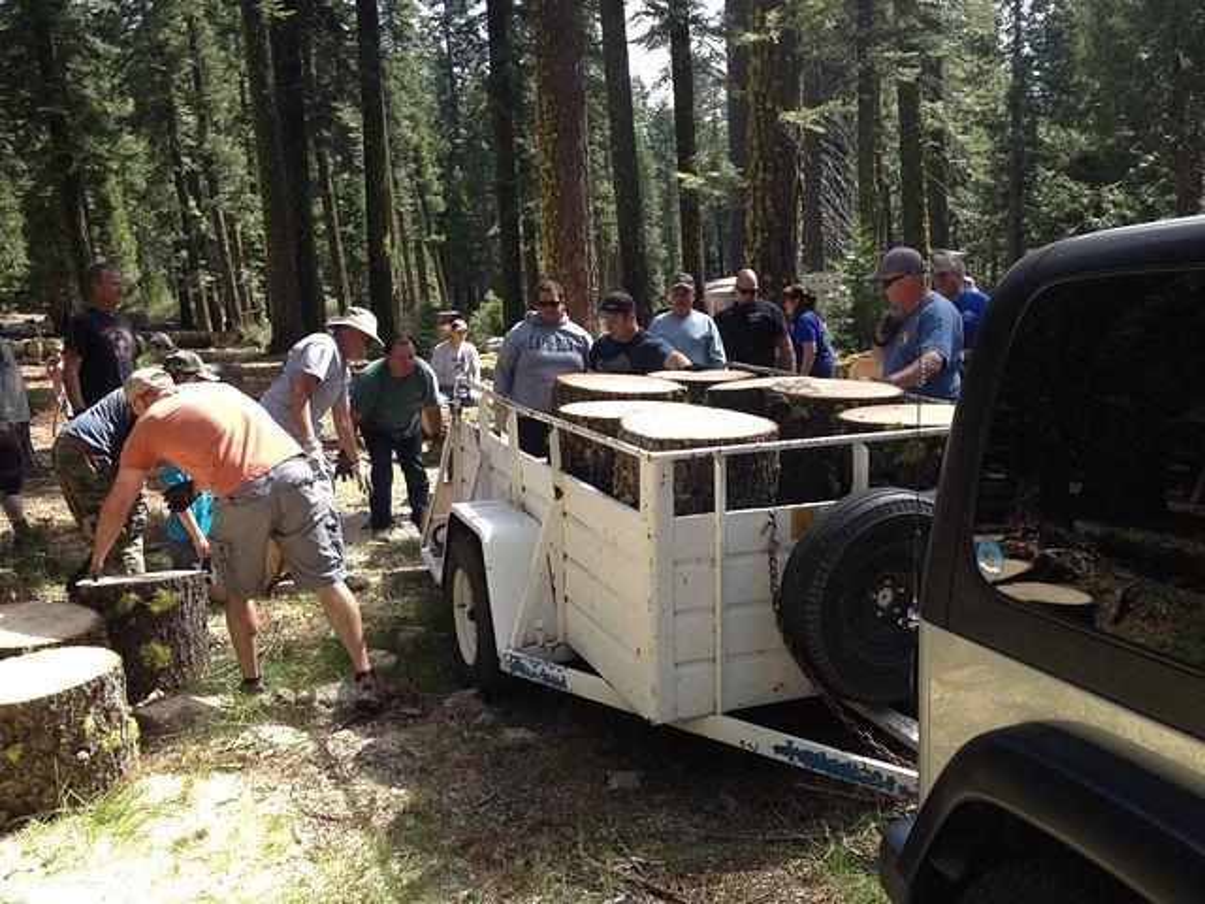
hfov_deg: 52.6
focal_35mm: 35
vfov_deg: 40.7
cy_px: 452
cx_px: 602
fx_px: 1218
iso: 50
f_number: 2.4
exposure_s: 1/298
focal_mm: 4.28
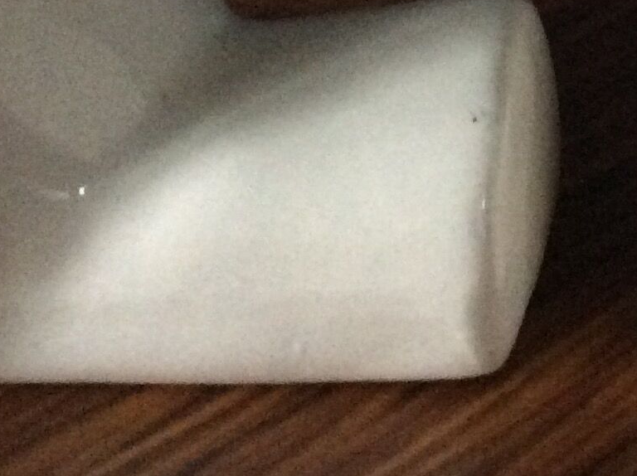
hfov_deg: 17.8
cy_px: -306
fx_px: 1985
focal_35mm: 108
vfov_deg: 12.7
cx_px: 641
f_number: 2.4
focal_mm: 3.3
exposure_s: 1/17
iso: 320
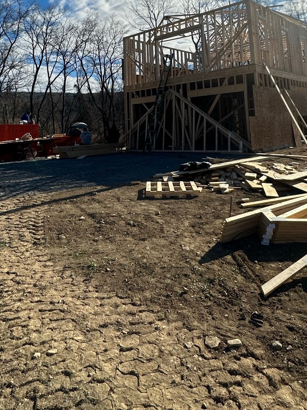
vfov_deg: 56.5
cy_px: 74
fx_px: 343
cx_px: 176
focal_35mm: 29
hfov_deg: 48.1
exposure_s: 1/4464
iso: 50
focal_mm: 2.22
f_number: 2.2
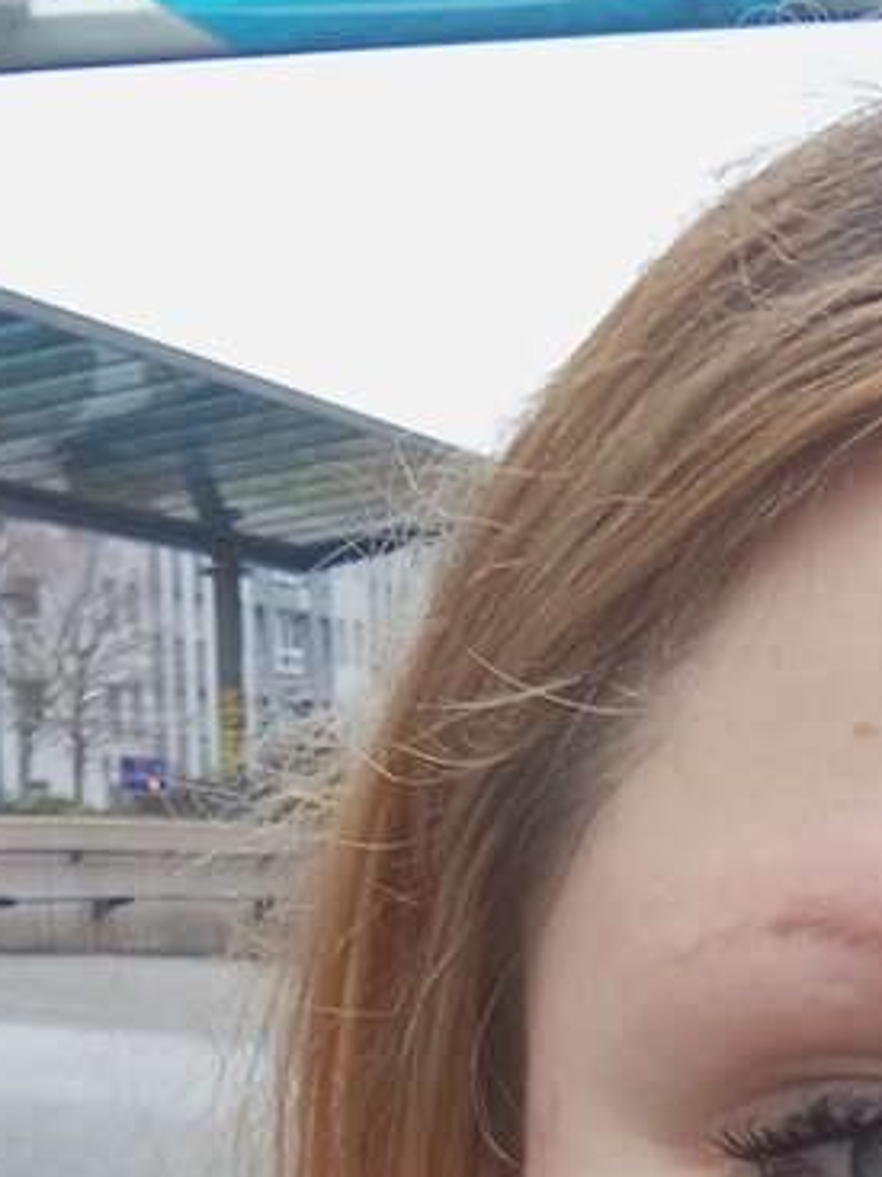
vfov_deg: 19.9
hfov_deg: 16.7
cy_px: 1774
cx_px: 1013
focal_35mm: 85
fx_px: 2889
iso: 50
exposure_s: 1/100
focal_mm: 2.79
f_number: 2
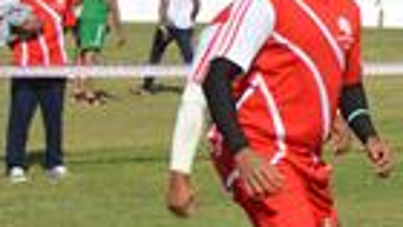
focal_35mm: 167
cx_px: 881
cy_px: 3
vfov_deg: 7.2
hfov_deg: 11.3
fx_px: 1790
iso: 100
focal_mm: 23
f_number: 9
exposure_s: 1/320
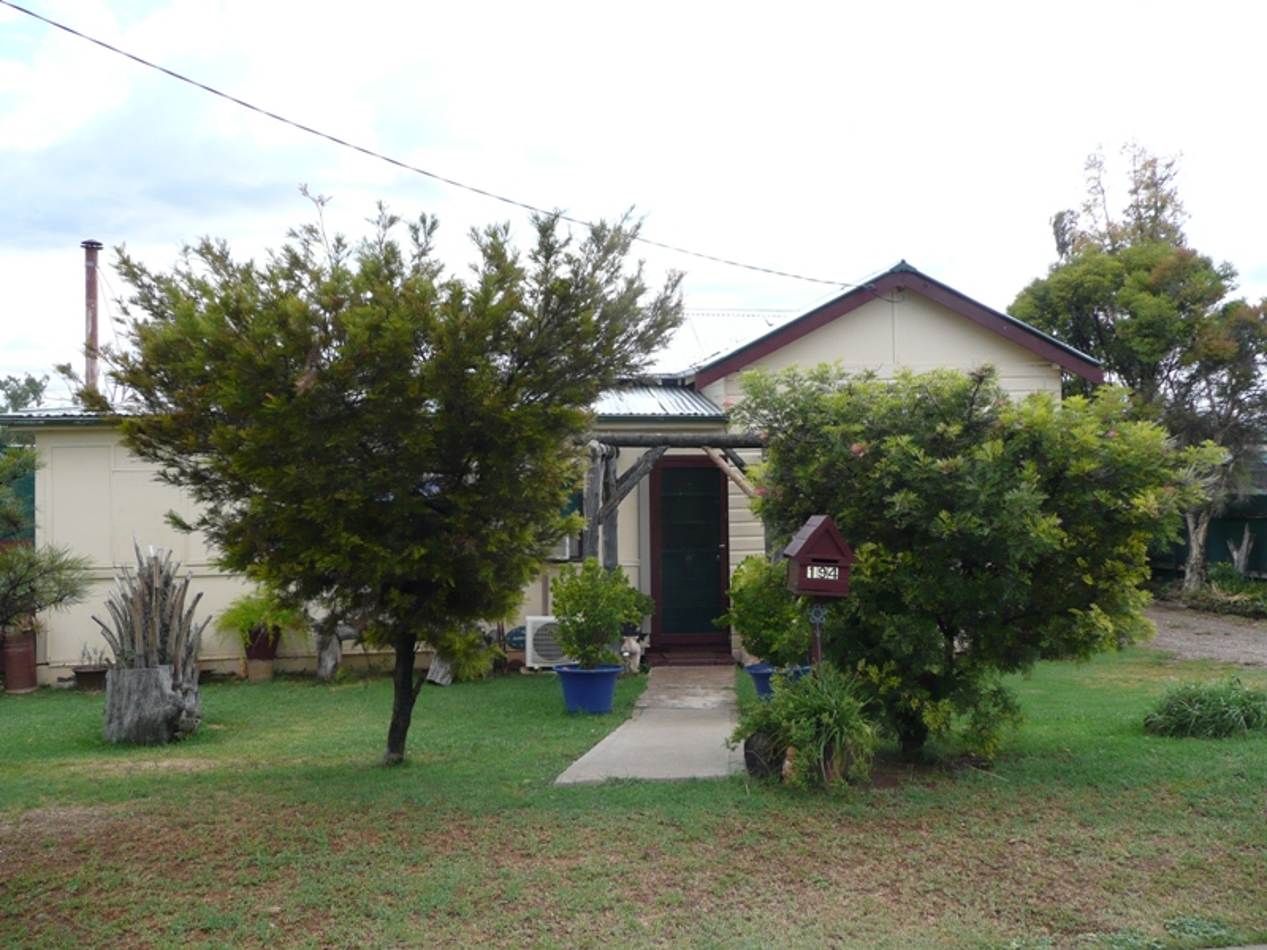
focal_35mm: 28
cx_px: 634
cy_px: 475
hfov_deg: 63.4
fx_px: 1025
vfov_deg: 49.7
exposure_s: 1/500
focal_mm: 4.6
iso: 100
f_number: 3.3
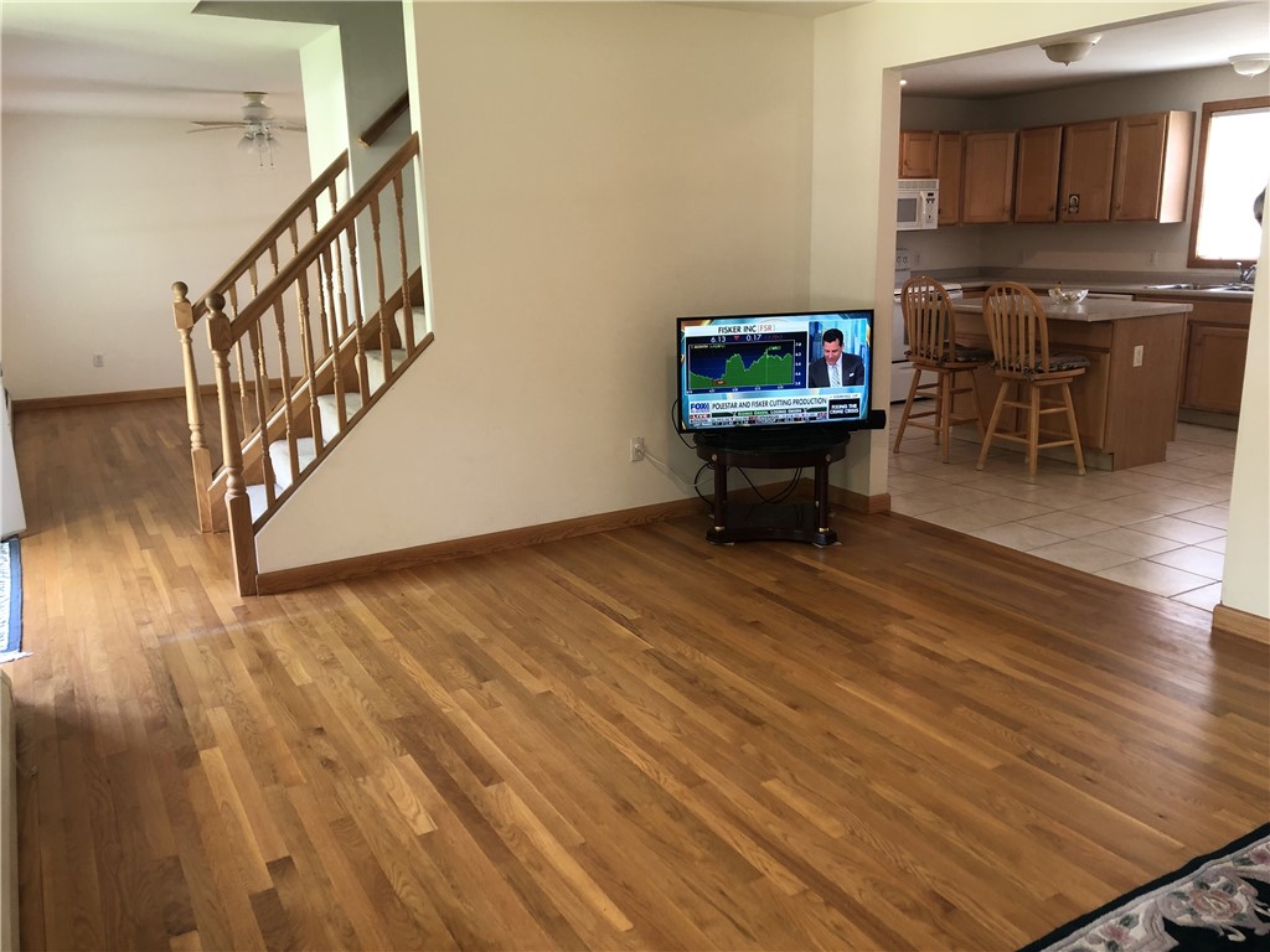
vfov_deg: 49.7
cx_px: 635
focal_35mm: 28
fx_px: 1027
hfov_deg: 63.4
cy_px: 476
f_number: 1.8
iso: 40
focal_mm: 3.99
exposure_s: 1/20
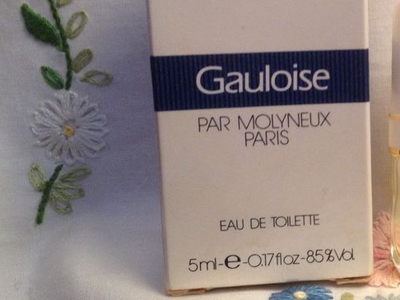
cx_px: 369
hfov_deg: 26.0
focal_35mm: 72
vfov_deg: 20.4
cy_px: 98
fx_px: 832
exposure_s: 1/20
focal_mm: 4.28
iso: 200
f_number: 2.4
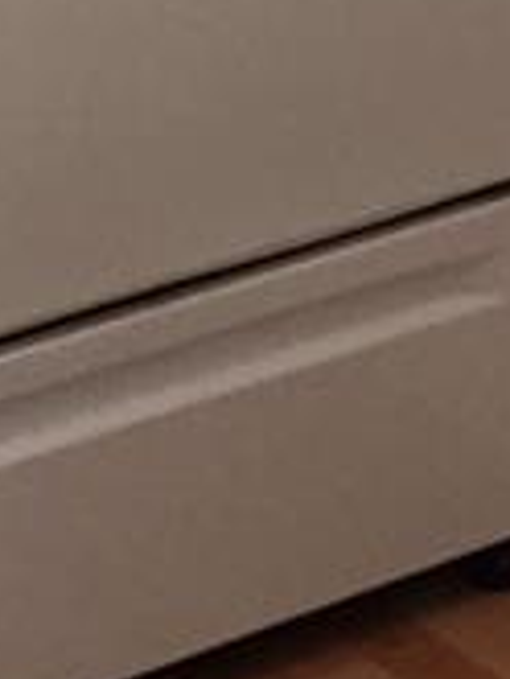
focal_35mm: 211
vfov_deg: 8.6
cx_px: 304
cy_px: -885
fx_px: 4140
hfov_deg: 7.0
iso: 125
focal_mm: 4.15
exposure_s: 1/30
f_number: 2.2
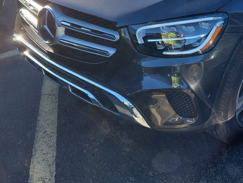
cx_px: 183
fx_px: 302
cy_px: 27
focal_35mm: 43
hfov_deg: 42.5
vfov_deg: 32.3
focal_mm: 6.7
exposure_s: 1/226
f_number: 1.8
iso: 50
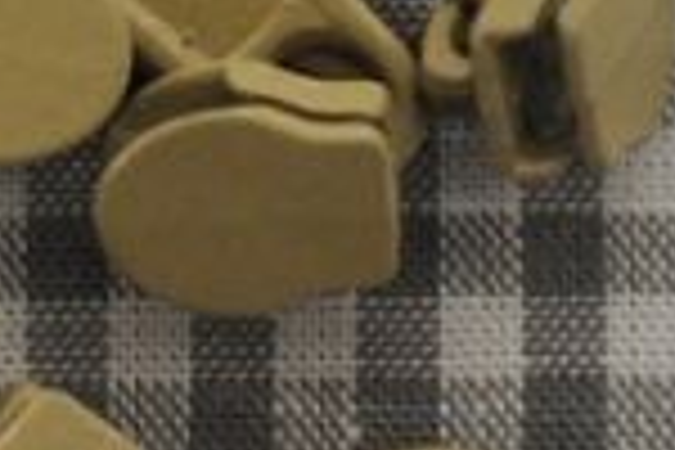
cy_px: 209
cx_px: -364
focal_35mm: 352
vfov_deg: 3.9
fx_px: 6599
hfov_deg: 5.8
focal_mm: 44
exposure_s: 1/60
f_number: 5.3
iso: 720
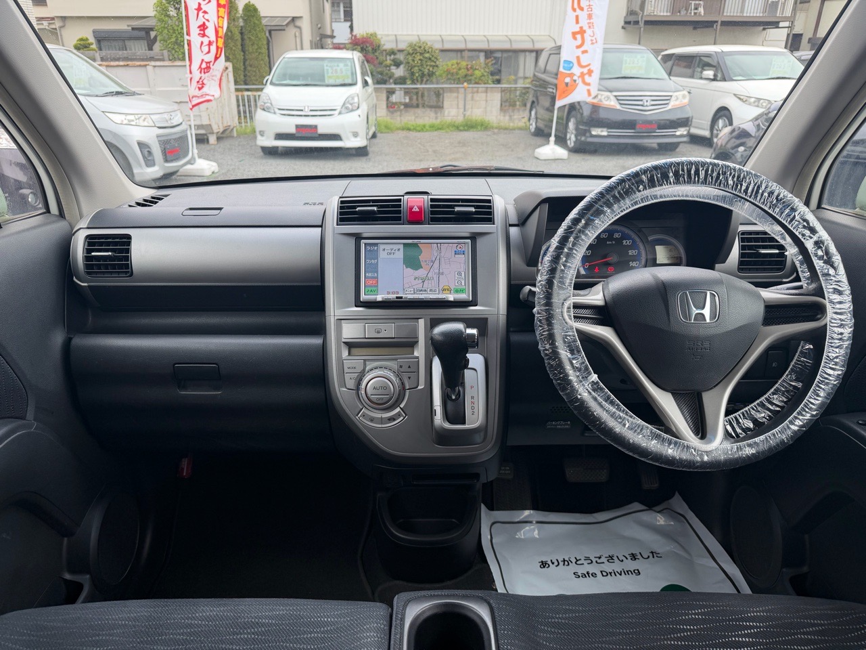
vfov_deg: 56.8
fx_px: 600
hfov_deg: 71.6
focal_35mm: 24
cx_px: 433
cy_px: 325
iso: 80
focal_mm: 6.76
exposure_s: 1/179
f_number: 1.78
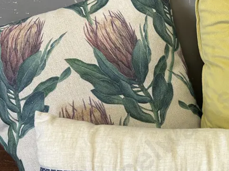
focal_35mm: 51
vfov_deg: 28.5
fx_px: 337
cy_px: 104
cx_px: 220
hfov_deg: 34.6
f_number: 1.78
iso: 160
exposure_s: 1/100
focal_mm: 6.86
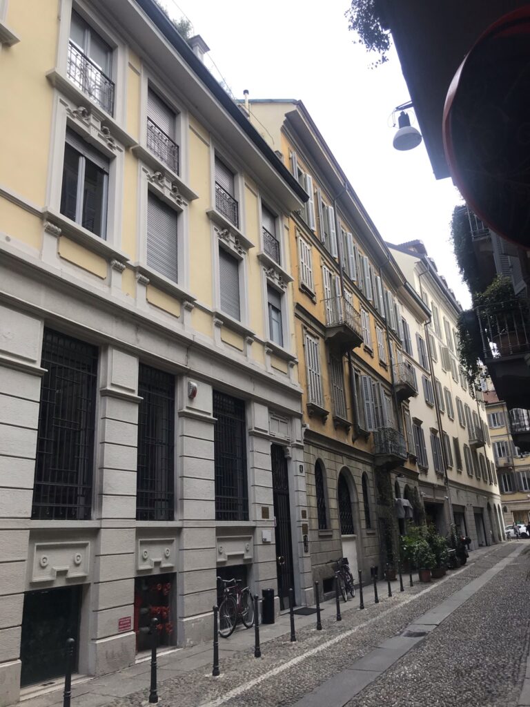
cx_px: 265
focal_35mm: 28
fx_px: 572
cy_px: 354
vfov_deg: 63.4
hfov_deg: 49.7
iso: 20
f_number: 1.8
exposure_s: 1/613
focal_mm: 3.99
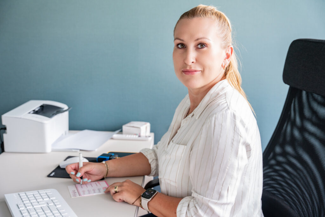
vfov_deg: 29.2
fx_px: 416
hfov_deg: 42.7
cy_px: 108
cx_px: 162
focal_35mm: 46
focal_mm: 46.1
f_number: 3.5
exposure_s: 1/250
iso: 1250
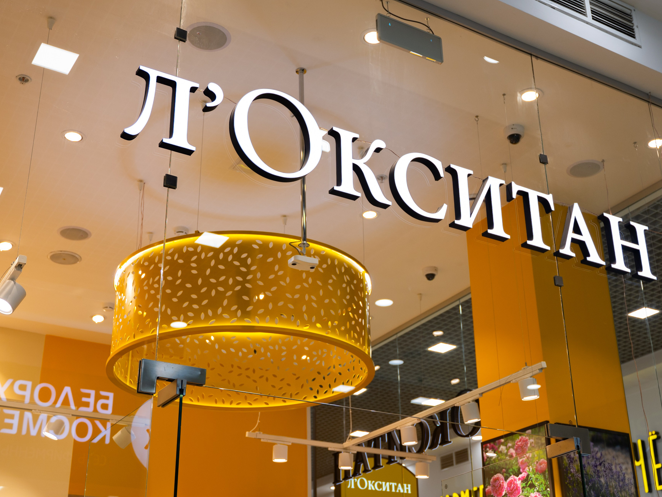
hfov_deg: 41.2
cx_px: 369
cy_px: 251
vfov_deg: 31.5
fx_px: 880
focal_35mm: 46
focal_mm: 28
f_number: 2.8
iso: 200
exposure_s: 1/160
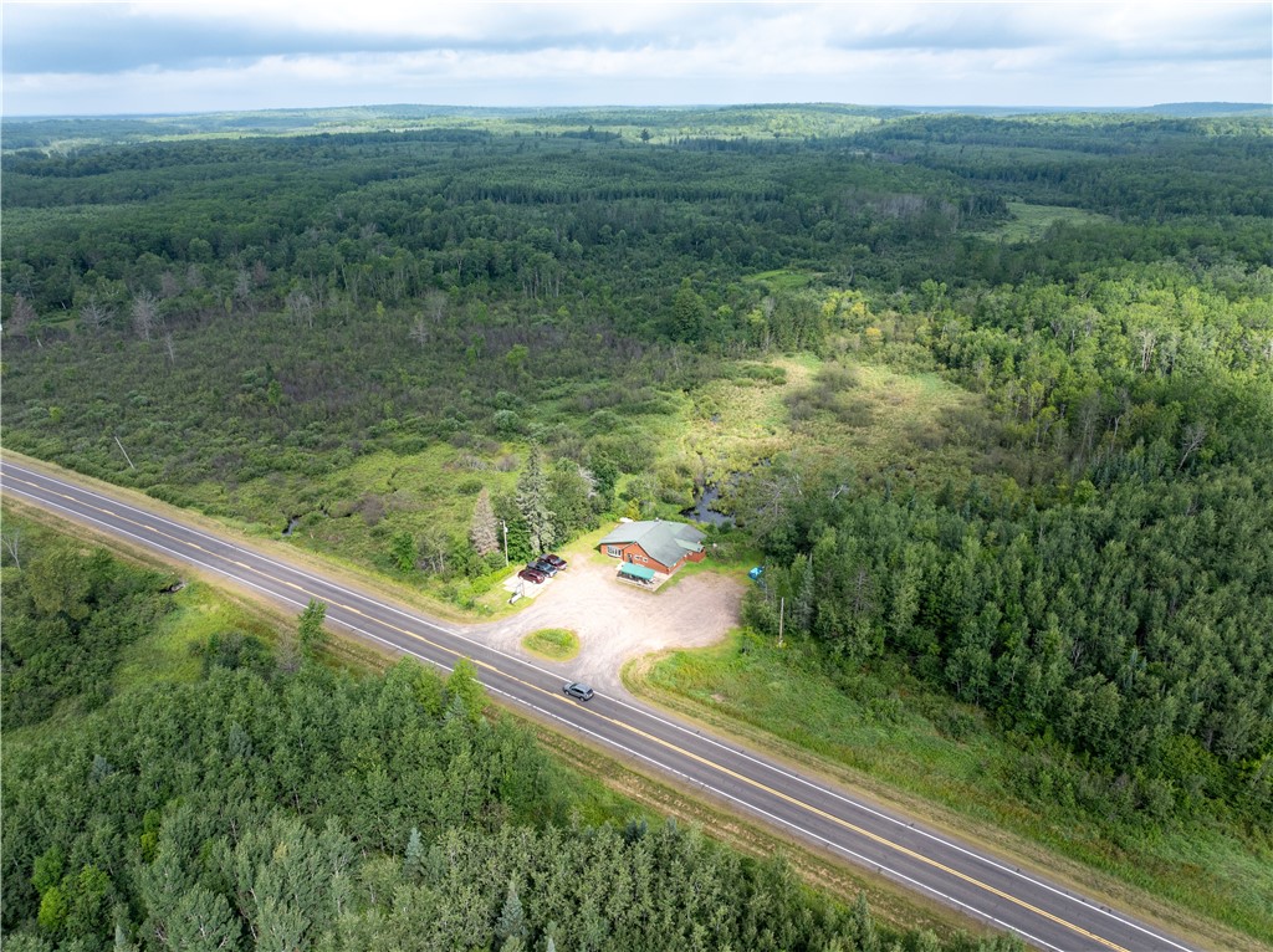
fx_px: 882
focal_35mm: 24
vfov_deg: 56.7
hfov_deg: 71.6
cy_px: 476
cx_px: 636
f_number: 2.8
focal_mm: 12.29
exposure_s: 1/1250
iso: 140
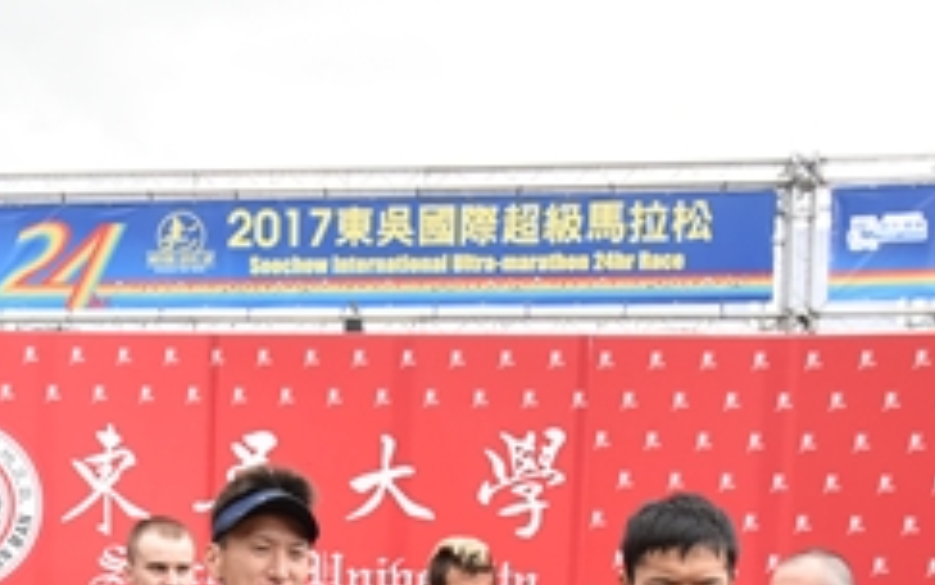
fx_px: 1886
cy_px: 741
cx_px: 121
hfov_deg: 27.0
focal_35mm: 74
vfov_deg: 16.7
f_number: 8
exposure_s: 1/400
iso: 1250
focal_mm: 30
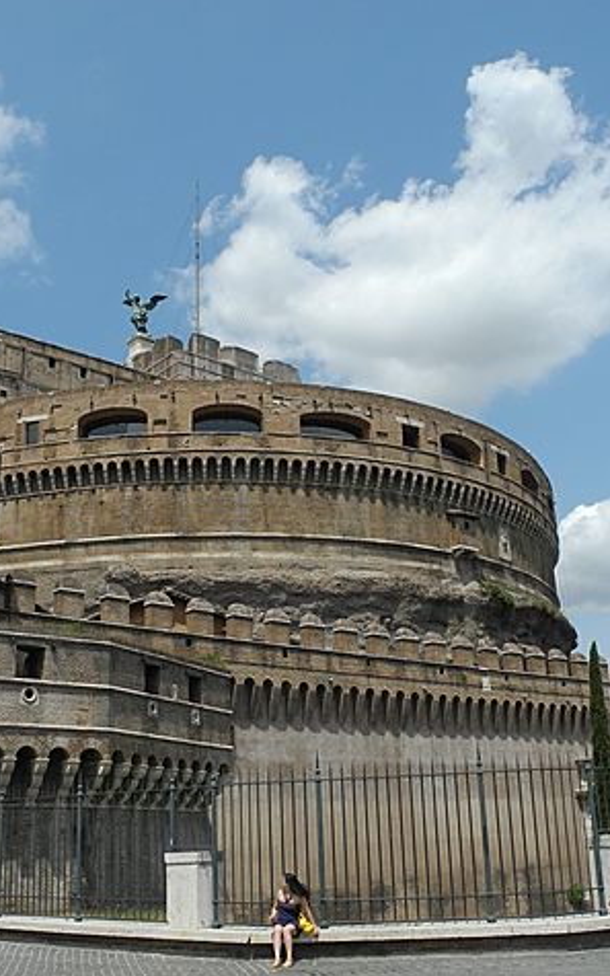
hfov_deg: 31.9
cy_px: 489
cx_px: 253
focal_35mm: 40
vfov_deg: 49.3
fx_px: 1064
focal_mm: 6
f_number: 5
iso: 100
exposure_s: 1/800
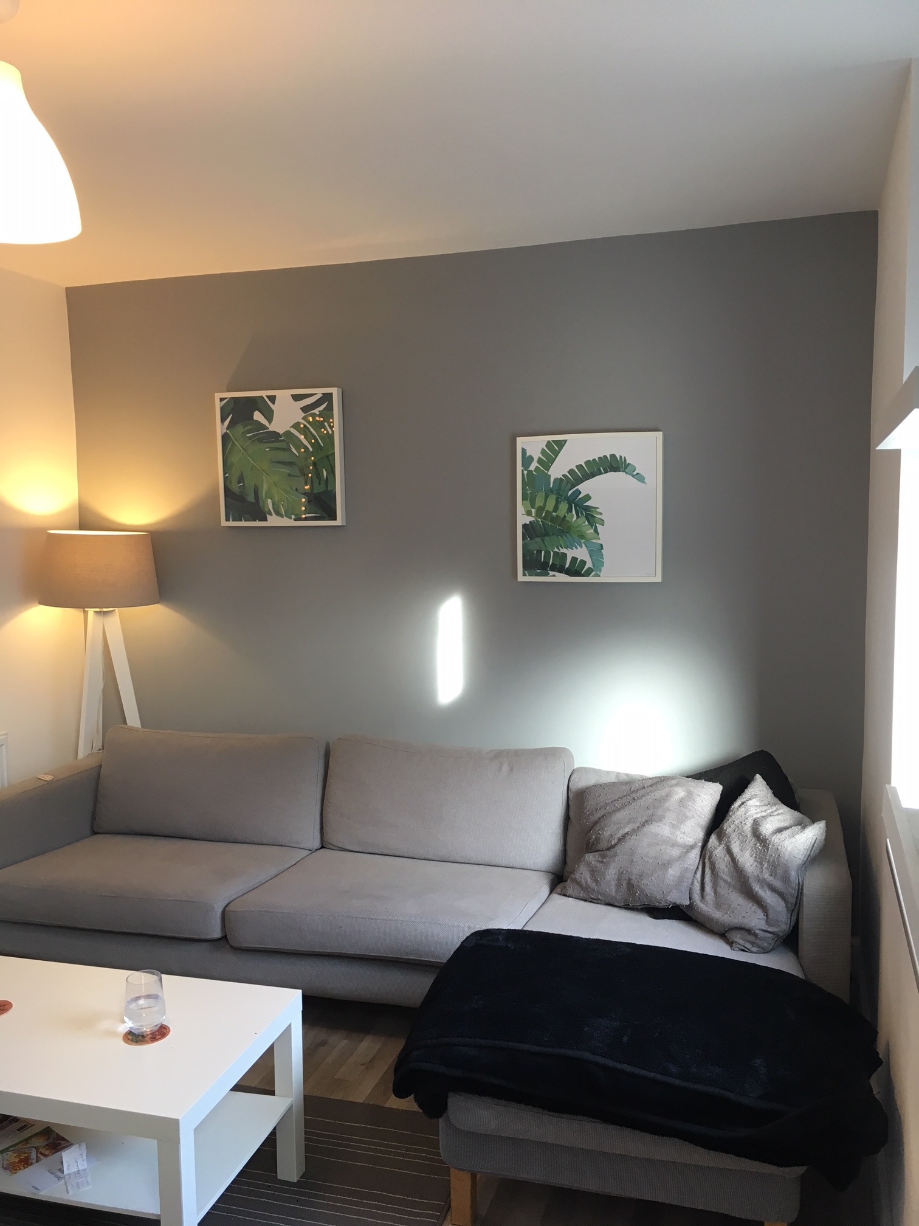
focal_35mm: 29
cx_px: 460
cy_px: 613
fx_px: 1027
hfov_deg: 48.2
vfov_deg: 61.7
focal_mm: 4.15
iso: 64
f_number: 2.2
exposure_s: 1/33
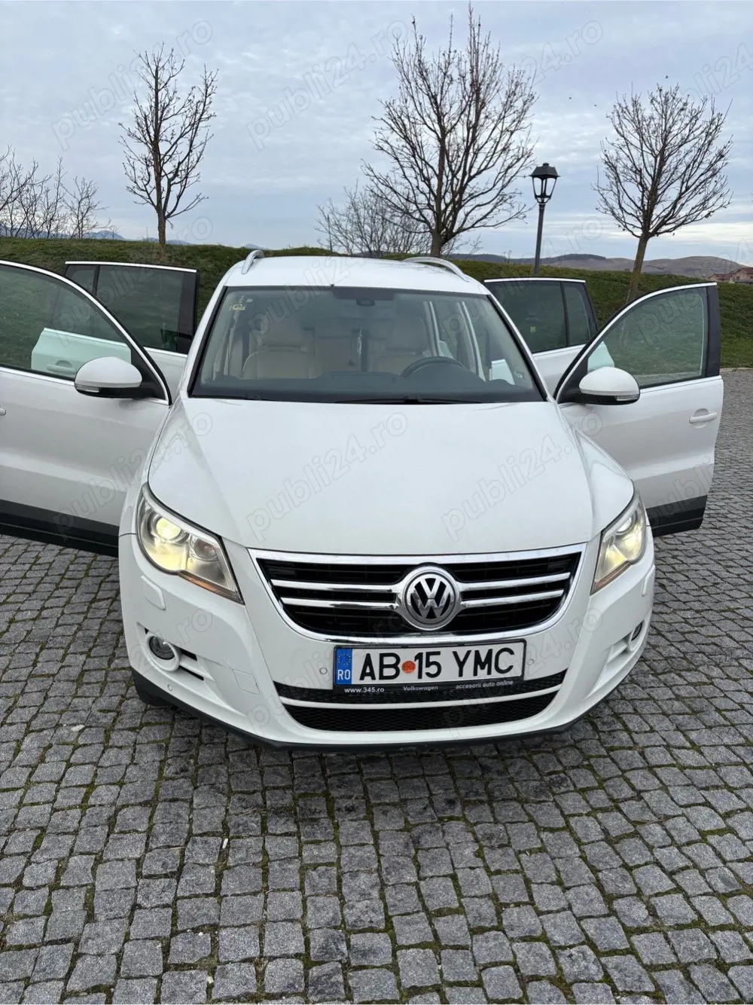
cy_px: 502
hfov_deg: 53.0
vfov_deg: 67.3
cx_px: 376
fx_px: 754
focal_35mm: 26
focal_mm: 5.96
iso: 50
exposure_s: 1/1117
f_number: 1.6
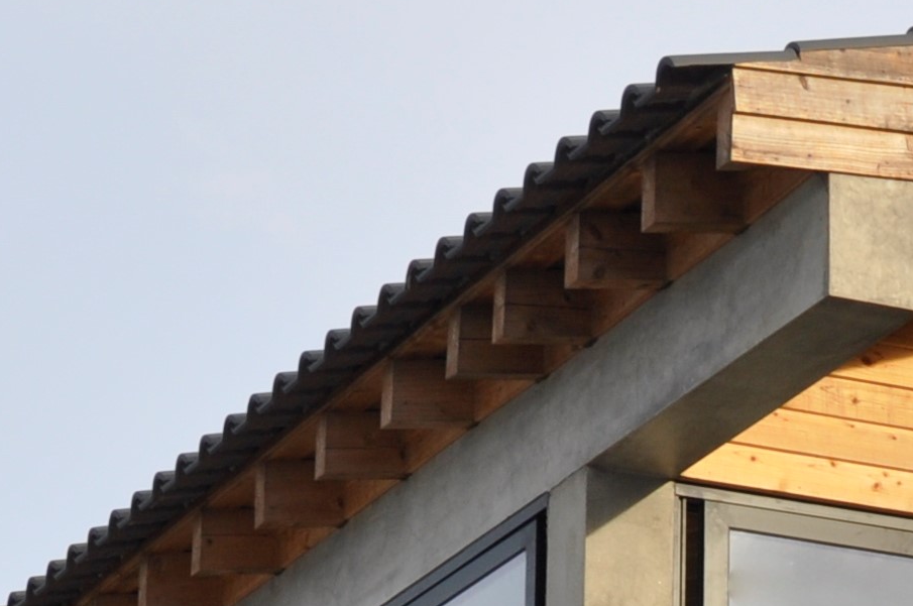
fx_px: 5040
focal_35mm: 199
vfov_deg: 6.8
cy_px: 844
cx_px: 979
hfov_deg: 10.2
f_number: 8
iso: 200
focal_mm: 28
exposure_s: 1/200
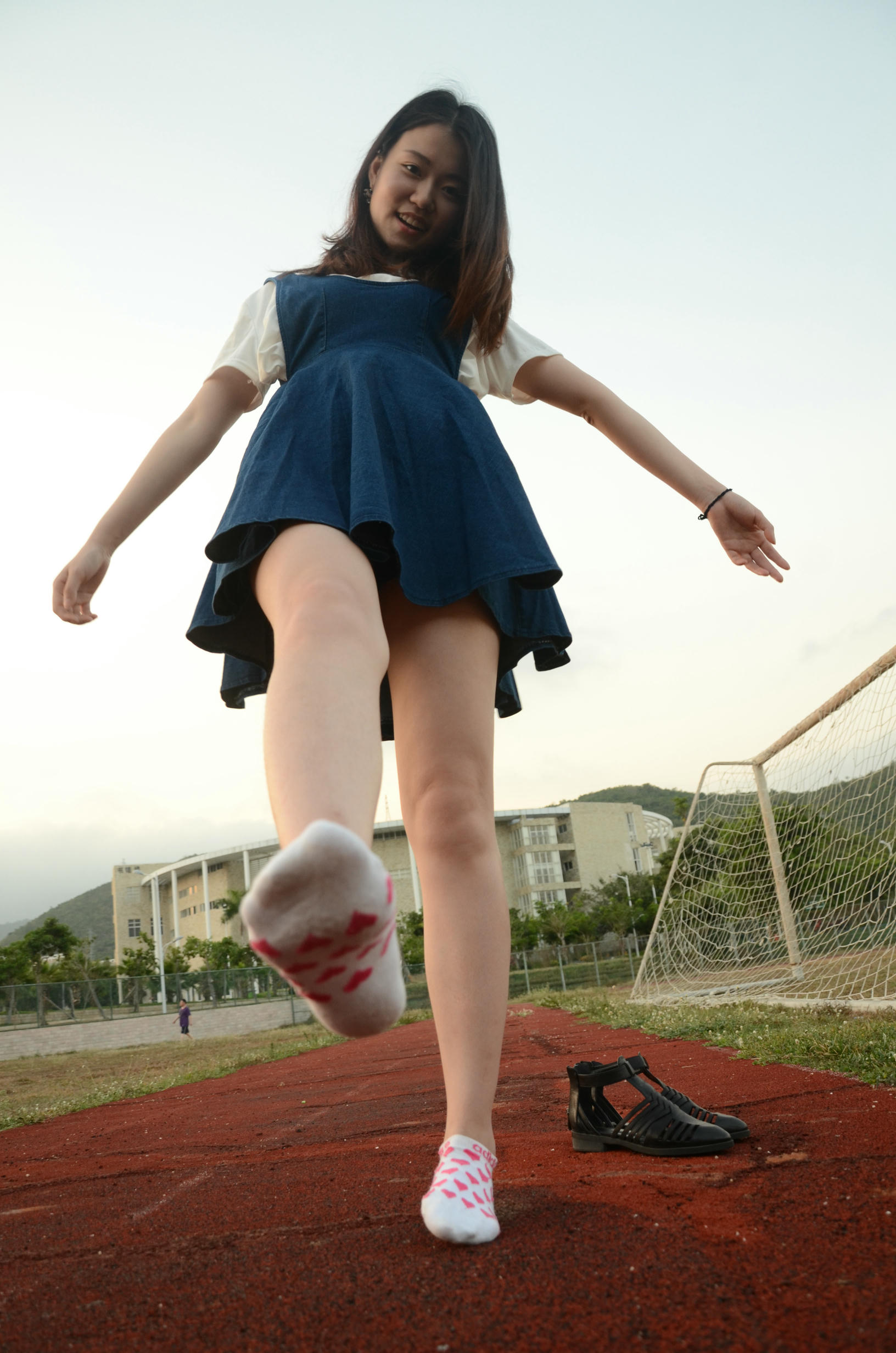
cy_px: 676
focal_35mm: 27
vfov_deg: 67.5
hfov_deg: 47.7
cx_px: 448
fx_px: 1012
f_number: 4.5
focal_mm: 18
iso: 400
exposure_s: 1/60
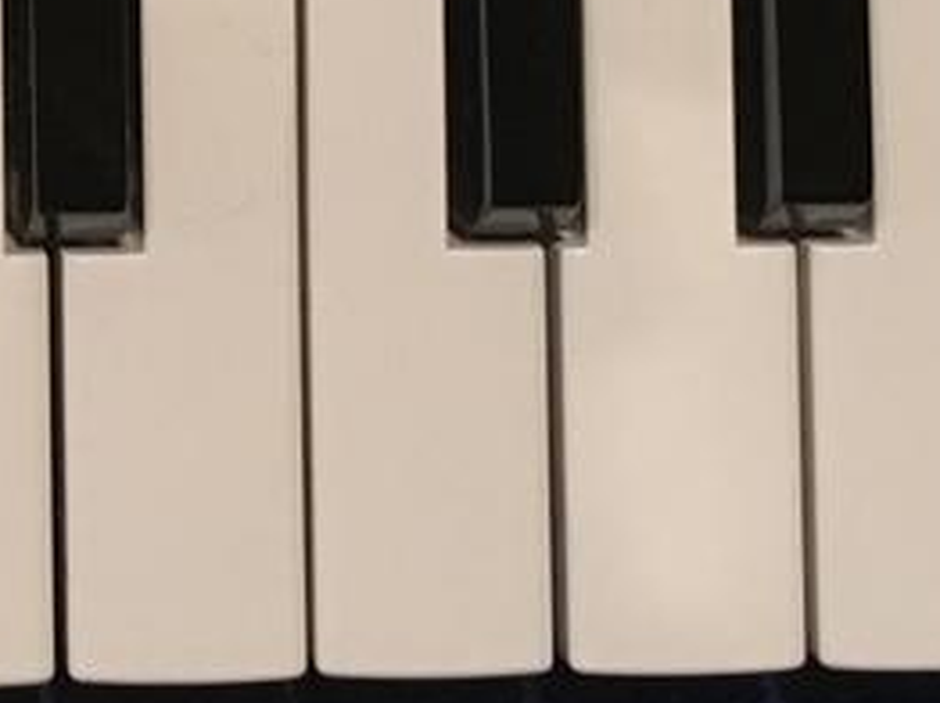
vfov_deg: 10.3
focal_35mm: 133
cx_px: -248
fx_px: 3608
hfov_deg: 14.3
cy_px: -681
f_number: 2.2
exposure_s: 1/17
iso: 200
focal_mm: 4.15
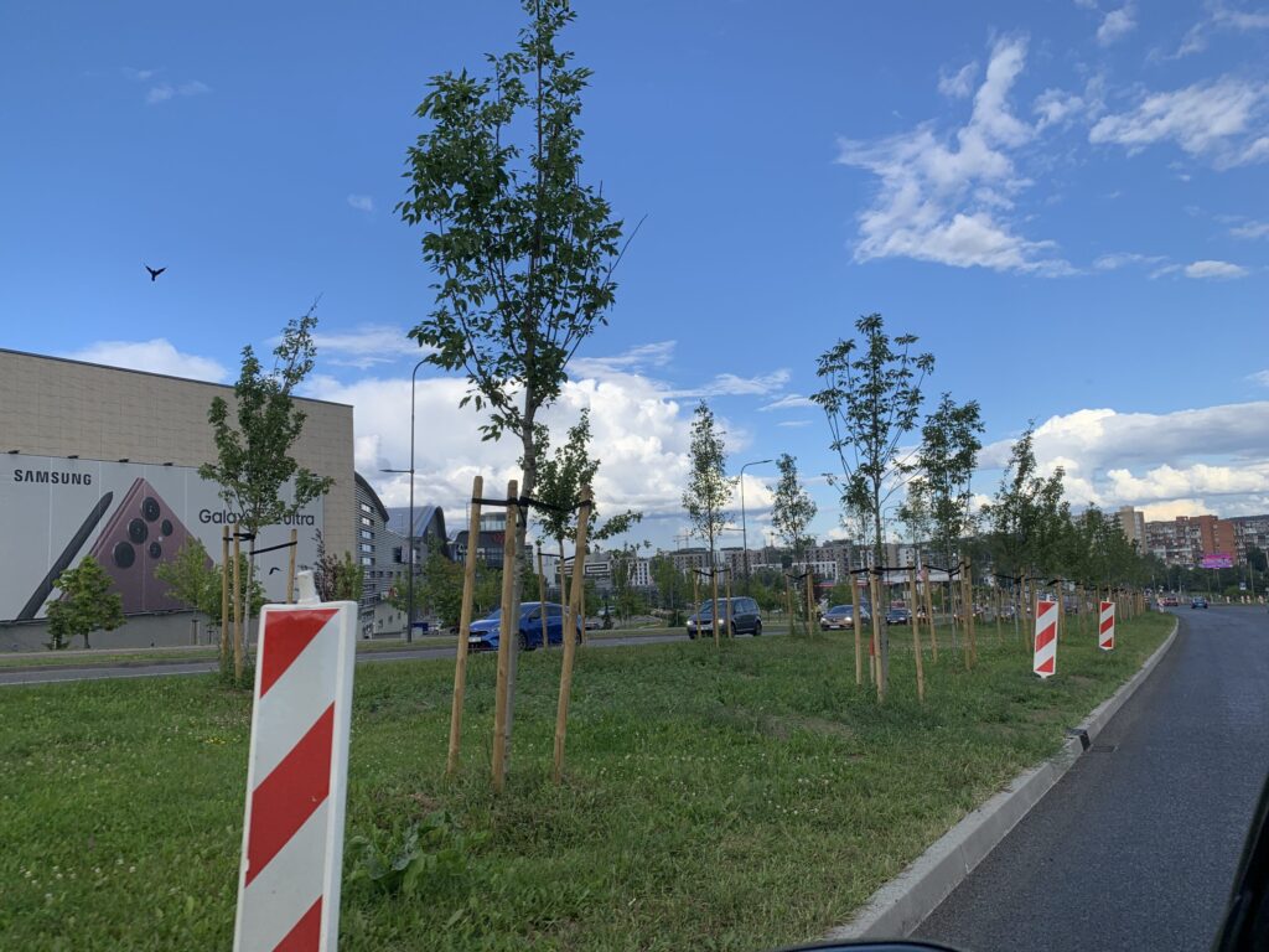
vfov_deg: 53.1
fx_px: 953
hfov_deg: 67.3
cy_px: 476
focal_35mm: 26
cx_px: 634
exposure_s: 1/1718
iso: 25
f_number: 1.8
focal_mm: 4.25
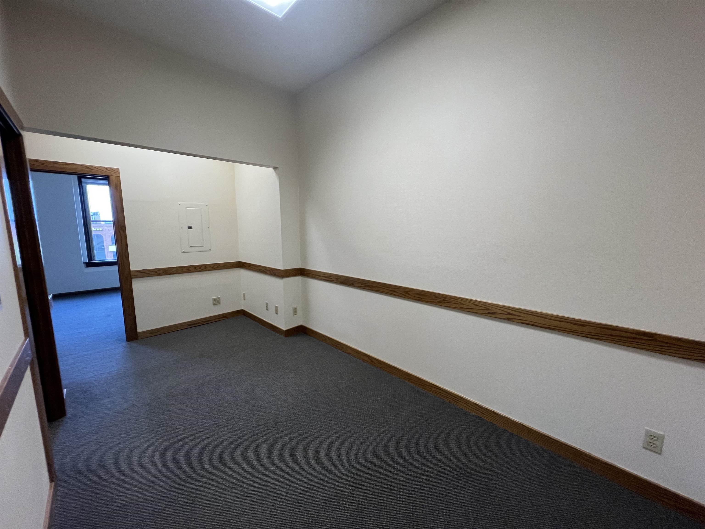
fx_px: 265
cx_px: 352
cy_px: 264
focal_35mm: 13
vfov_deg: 89.9
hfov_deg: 106.2
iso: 200
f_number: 1.8
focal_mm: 1.57
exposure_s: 1/120
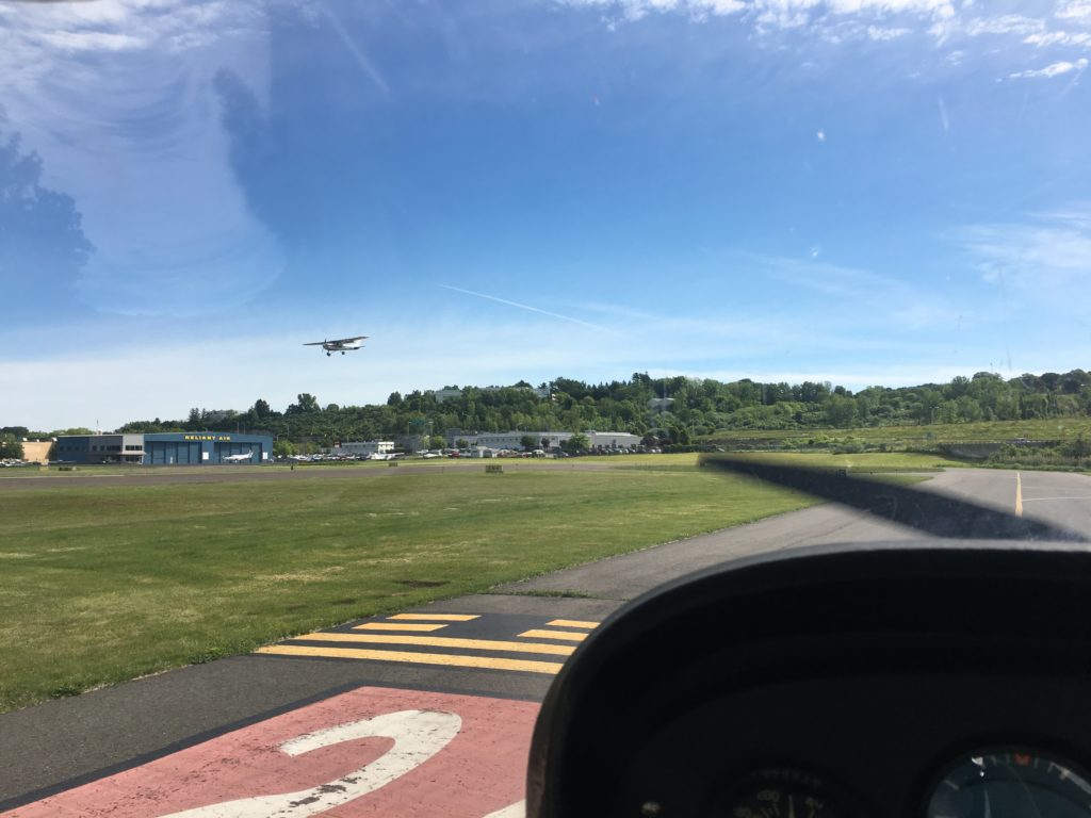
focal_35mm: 29
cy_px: 409
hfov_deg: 61.7
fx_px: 914
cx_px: 546
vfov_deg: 48.2
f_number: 2.2
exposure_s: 1/1399
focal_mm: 4.15
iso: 25
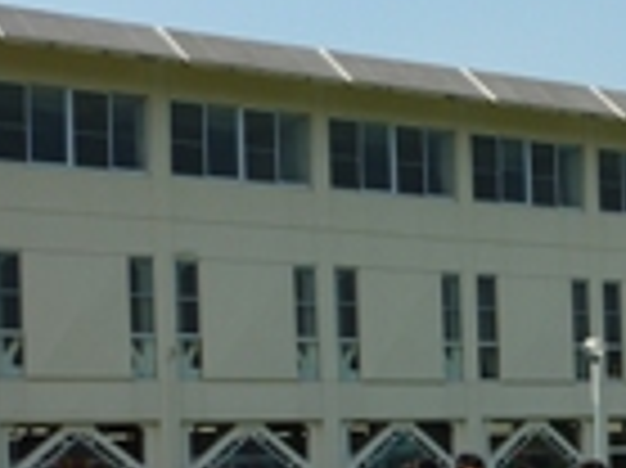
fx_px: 1753
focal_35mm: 97
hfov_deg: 19.4
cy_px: 450
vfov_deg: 15.0
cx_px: 685
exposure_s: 1/640
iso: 80
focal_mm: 5
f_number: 4.5
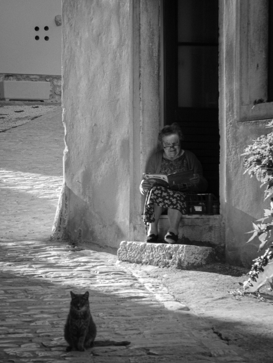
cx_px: 136
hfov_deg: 8.6
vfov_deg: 11.5
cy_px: 182
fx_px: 1809
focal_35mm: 172
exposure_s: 1/60
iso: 100
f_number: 7.1
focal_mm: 43.54
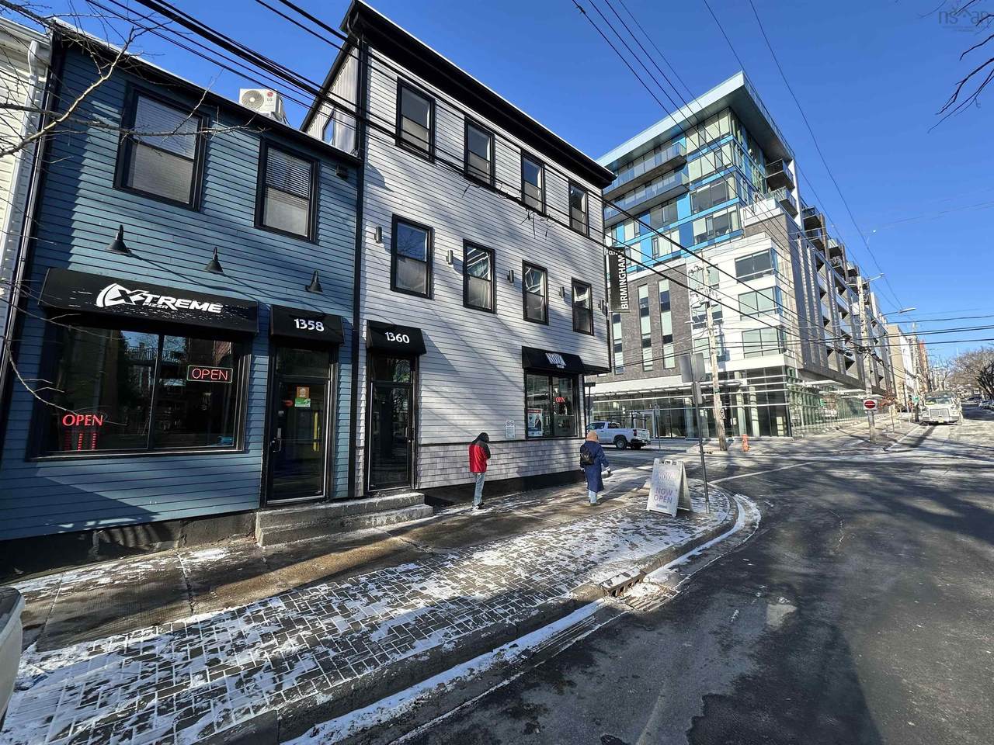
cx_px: 497
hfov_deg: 102.1
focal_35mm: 14
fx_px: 402
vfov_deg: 85.7
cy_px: 372
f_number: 2.2
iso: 40
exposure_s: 1/561
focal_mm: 2.22
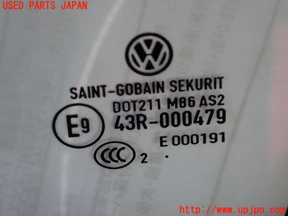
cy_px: 108
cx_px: 144
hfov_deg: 19.6
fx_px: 832
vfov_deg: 14.8
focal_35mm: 100
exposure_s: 1/125
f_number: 4.9
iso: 200
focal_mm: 18
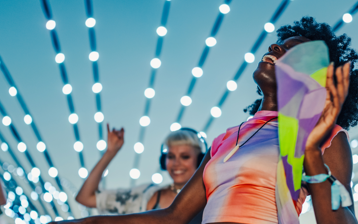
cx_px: 182
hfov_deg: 38.9
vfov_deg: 24.7
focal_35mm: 52
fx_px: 507
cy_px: 153
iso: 1000
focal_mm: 35
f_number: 1.4
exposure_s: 1/320
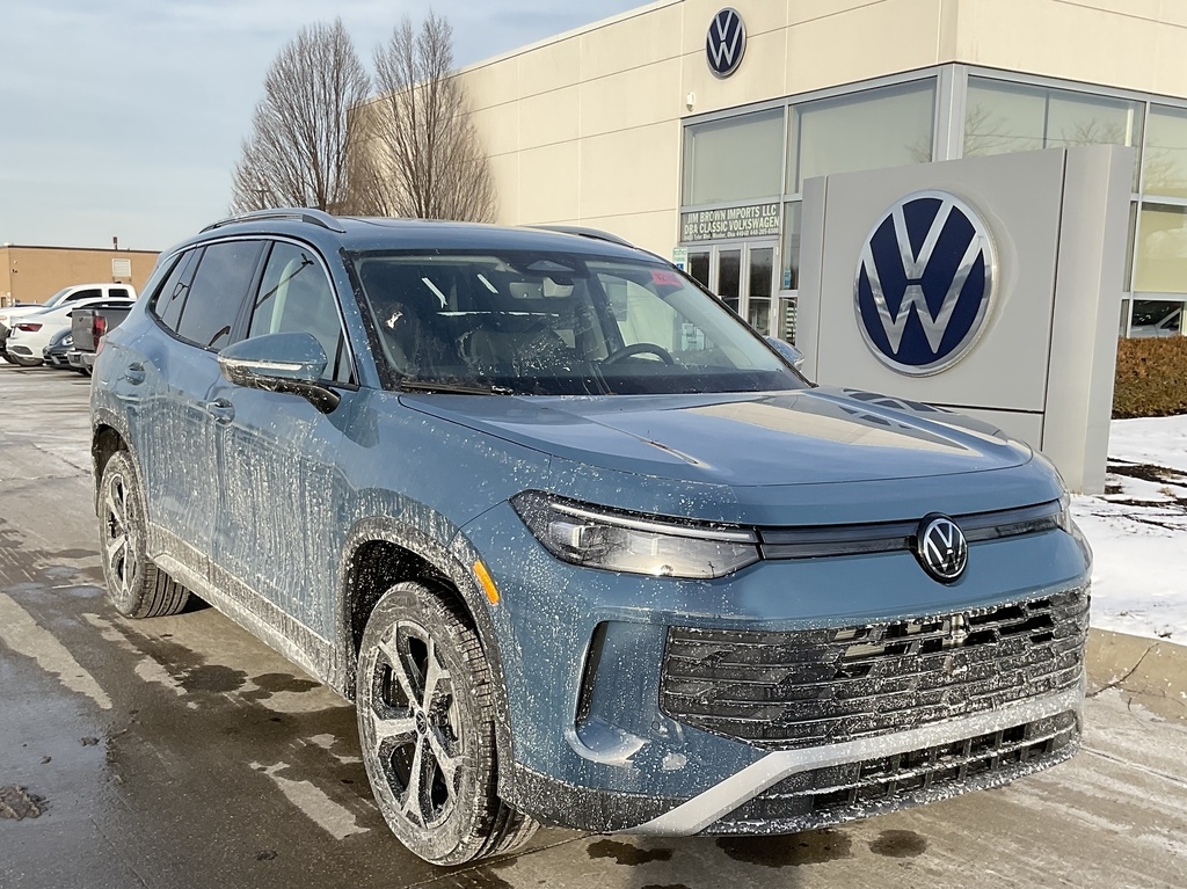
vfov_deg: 48.2
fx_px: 994
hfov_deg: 61.7
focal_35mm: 29
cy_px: 444
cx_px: 594
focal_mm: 3
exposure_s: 1/1121
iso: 16
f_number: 1.8
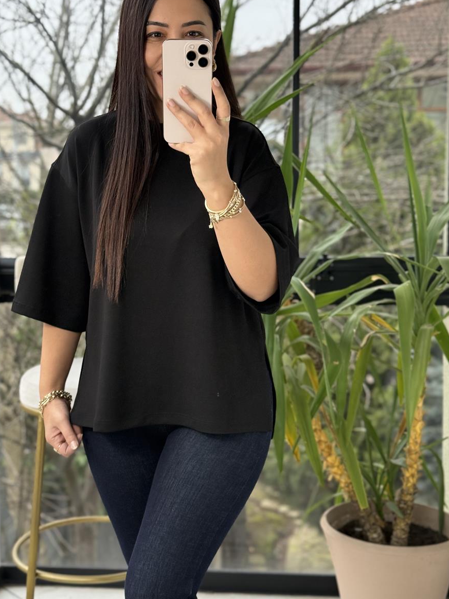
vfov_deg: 34.9
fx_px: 951
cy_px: 261
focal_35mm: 55
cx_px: 194
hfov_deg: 26.5
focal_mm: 6.76
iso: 100
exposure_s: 1/250
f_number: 1.78
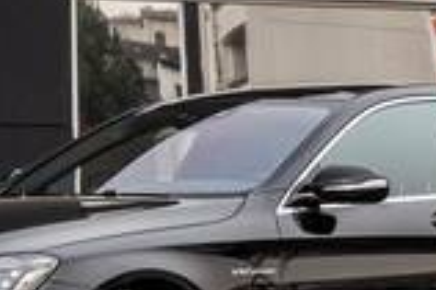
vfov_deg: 8.0
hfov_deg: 12.0
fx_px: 2069
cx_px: 248
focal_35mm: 171
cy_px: 304
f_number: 8
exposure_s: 1/200
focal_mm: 50
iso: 640
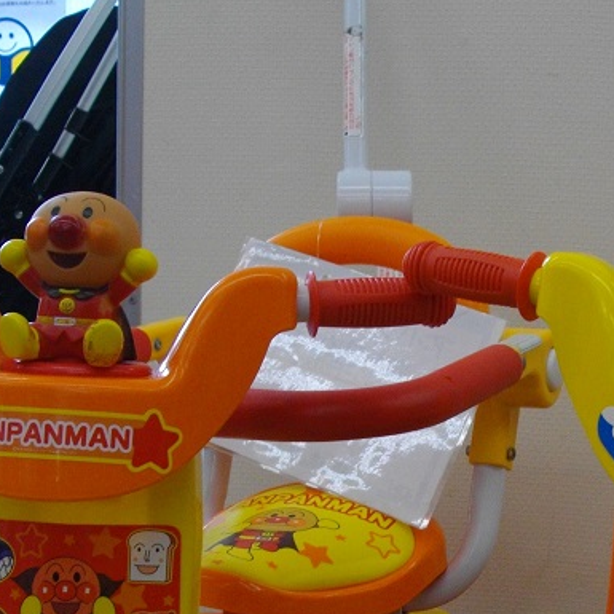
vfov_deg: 21.9
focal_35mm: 78
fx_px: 1565
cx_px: 494
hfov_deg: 21.9
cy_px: 486
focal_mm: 5.7
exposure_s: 1/125
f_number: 2.9
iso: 141
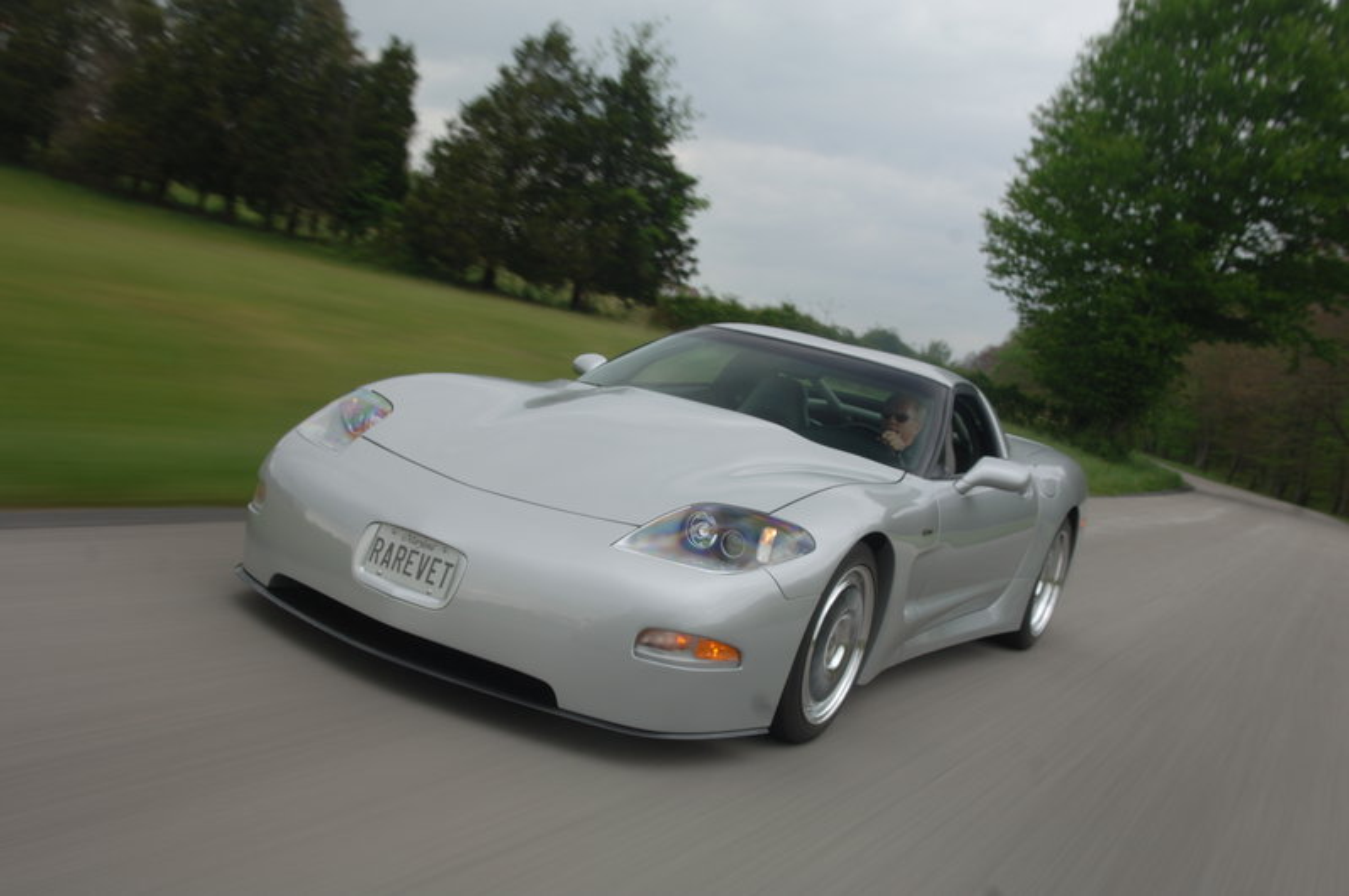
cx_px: 674
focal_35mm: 34
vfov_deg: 38.3
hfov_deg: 55.2
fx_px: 1291
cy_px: 448
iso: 100
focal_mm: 23
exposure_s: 1/20
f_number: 7.1
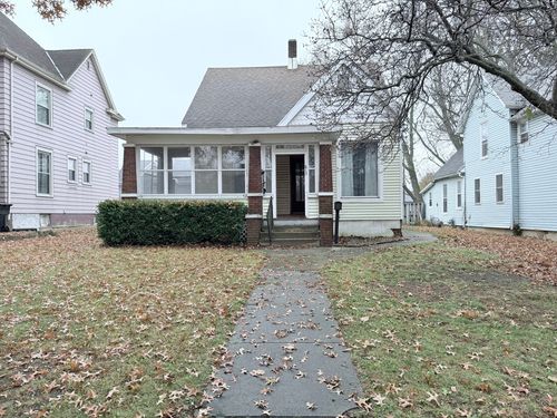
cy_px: 209
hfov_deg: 71.6
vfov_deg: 56.8
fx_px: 386
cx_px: 278
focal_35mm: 24
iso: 100
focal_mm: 6.76
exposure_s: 1/341
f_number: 1.78
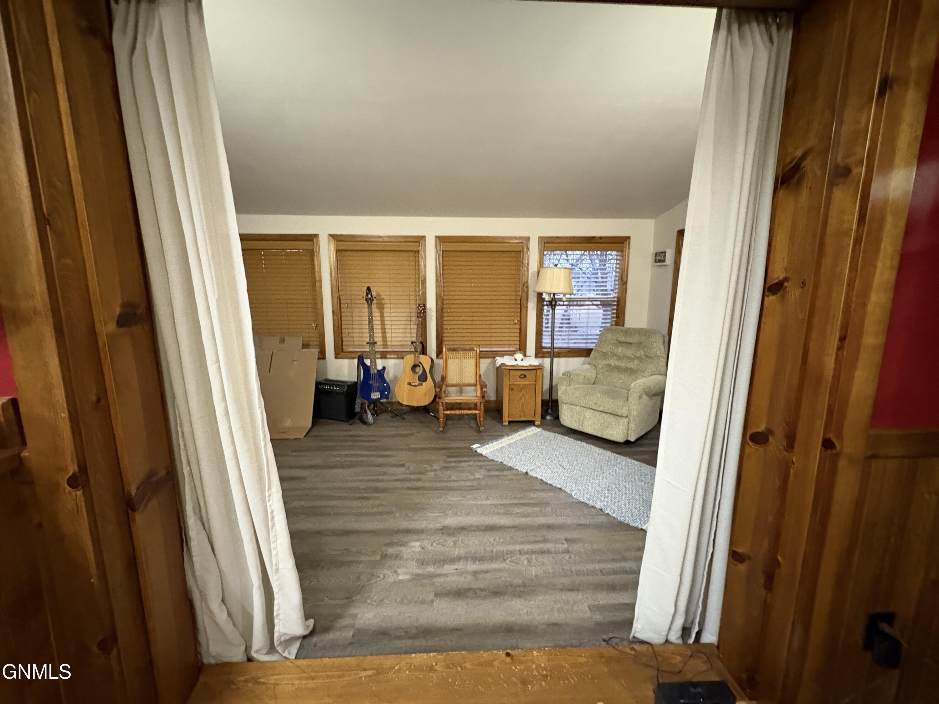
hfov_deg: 102.1
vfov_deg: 85.7
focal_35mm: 14
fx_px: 380
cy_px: 352
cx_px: 470
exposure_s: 1/30
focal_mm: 2.22
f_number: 2.2
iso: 1000
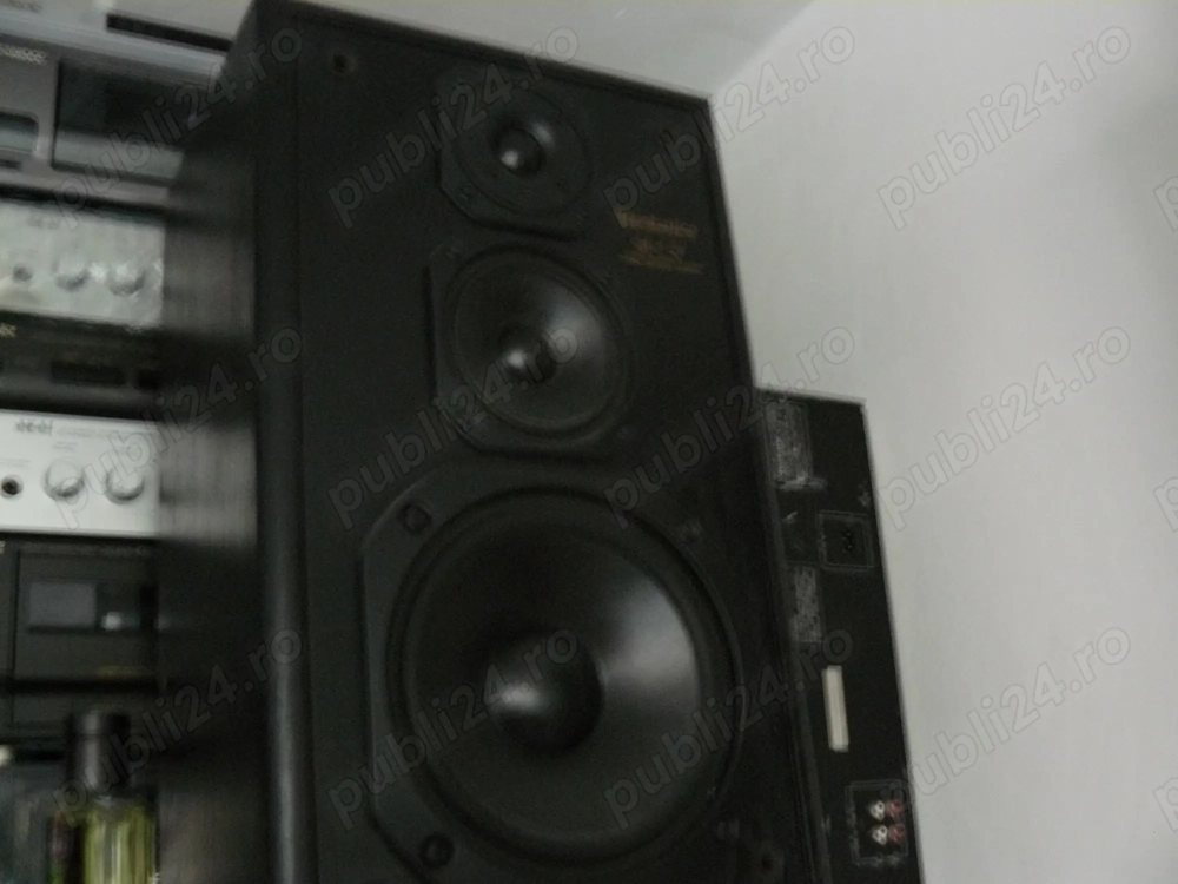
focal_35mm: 36
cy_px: 442
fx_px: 1225
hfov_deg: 51.4
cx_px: 589
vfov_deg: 39.7
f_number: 2.8
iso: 400
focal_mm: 6
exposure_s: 1/4
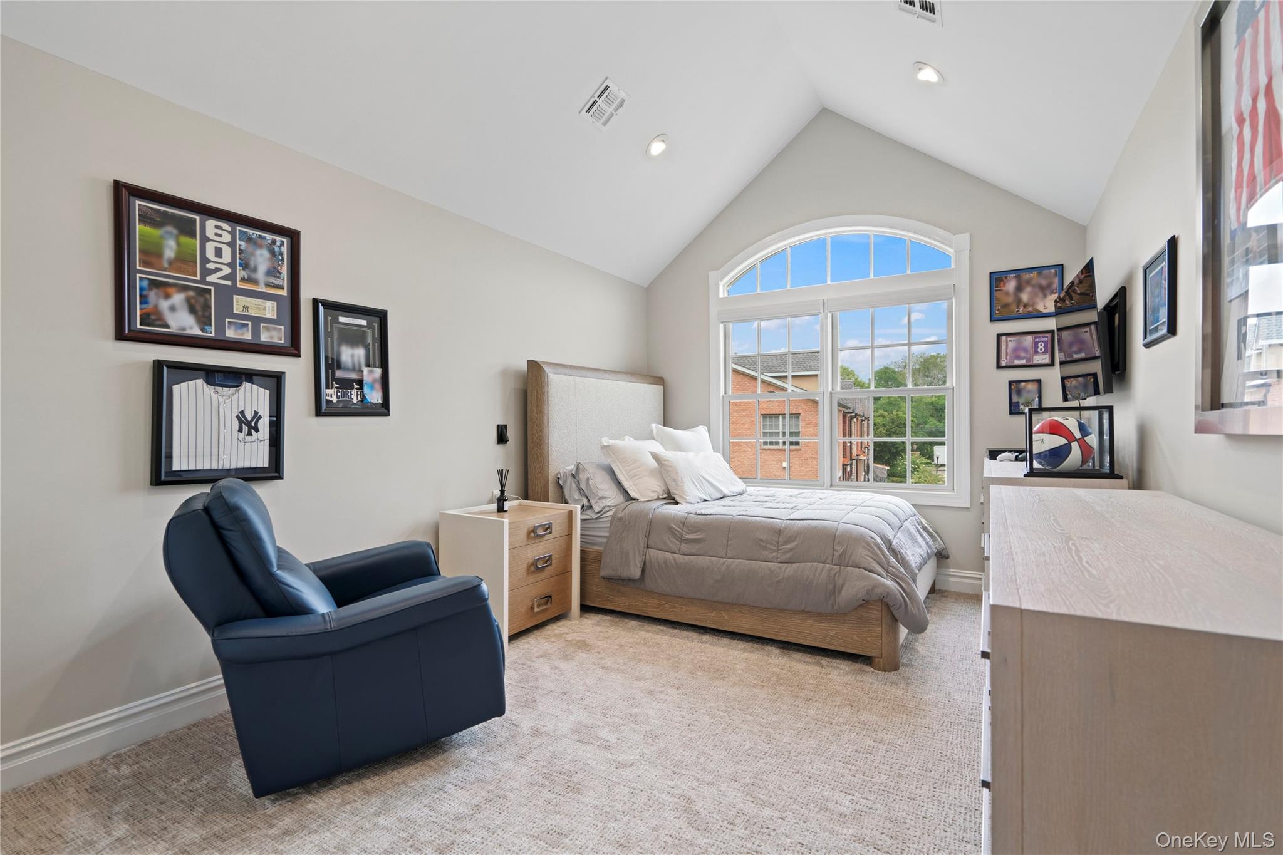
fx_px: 570
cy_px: 428
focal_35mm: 16
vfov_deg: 73.7
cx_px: 642
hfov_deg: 96.7
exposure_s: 1/10
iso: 500
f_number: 5.6
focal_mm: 16
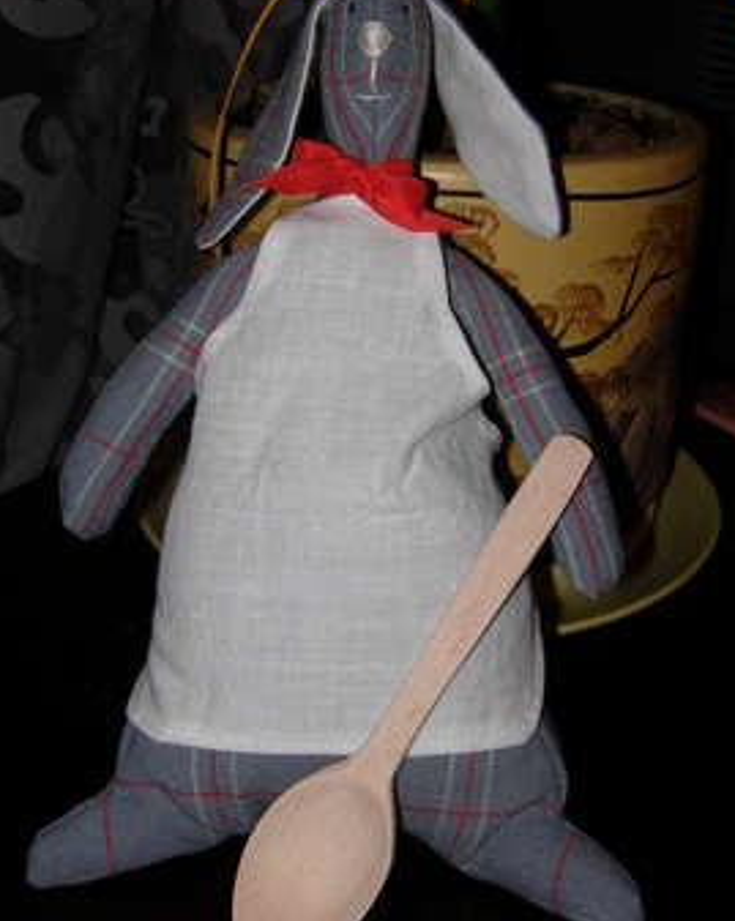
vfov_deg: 39.4
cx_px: 393
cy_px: 358
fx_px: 1280
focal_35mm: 47
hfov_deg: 32.0
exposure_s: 1/45.2
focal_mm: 7.5
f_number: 3.8
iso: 50
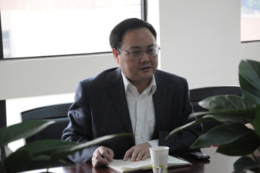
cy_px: 86
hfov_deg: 16.1
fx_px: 920
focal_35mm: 128
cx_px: 130
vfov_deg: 10.7
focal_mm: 85
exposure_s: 1/800
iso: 3200
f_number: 5.6
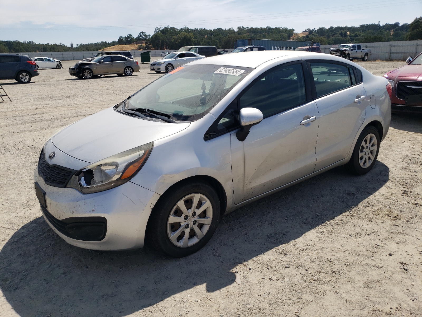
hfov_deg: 67.3
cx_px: 211
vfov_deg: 53.1
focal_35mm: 26
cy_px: 158
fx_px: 317
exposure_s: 1/5000
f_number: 1.5
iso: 50
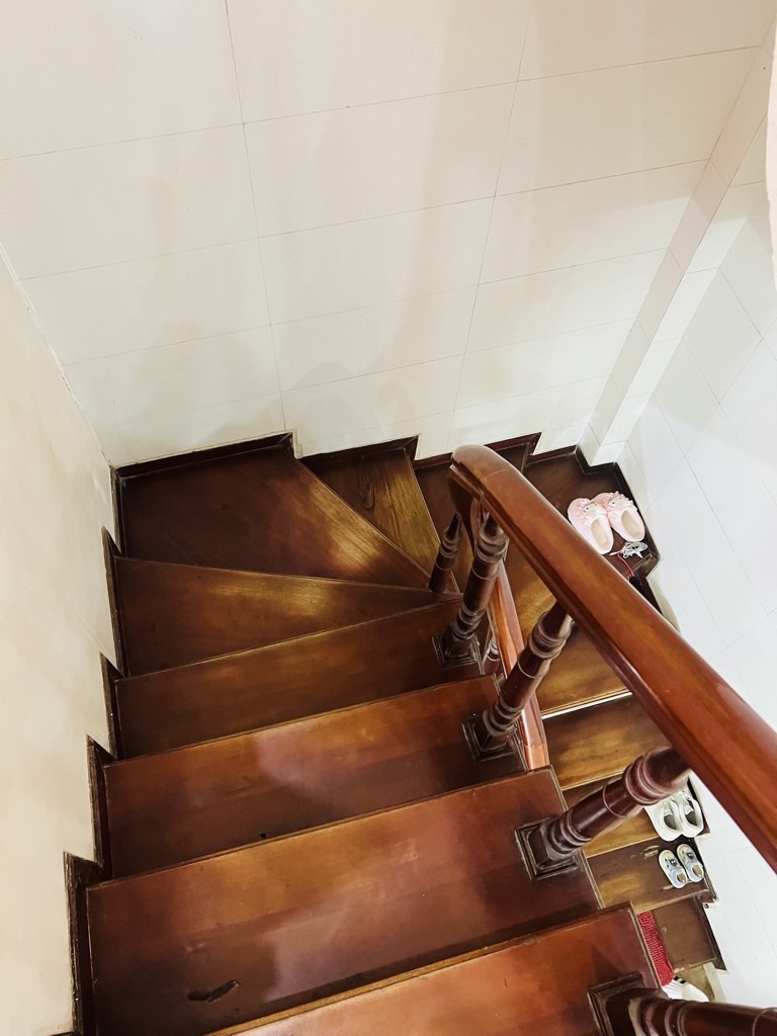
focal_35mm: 26
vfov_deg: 67.3
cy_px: 518
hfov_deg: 53.1
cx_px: 388
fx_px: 778
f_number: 1.5
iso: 500
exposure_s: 1/25
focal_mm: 5.7
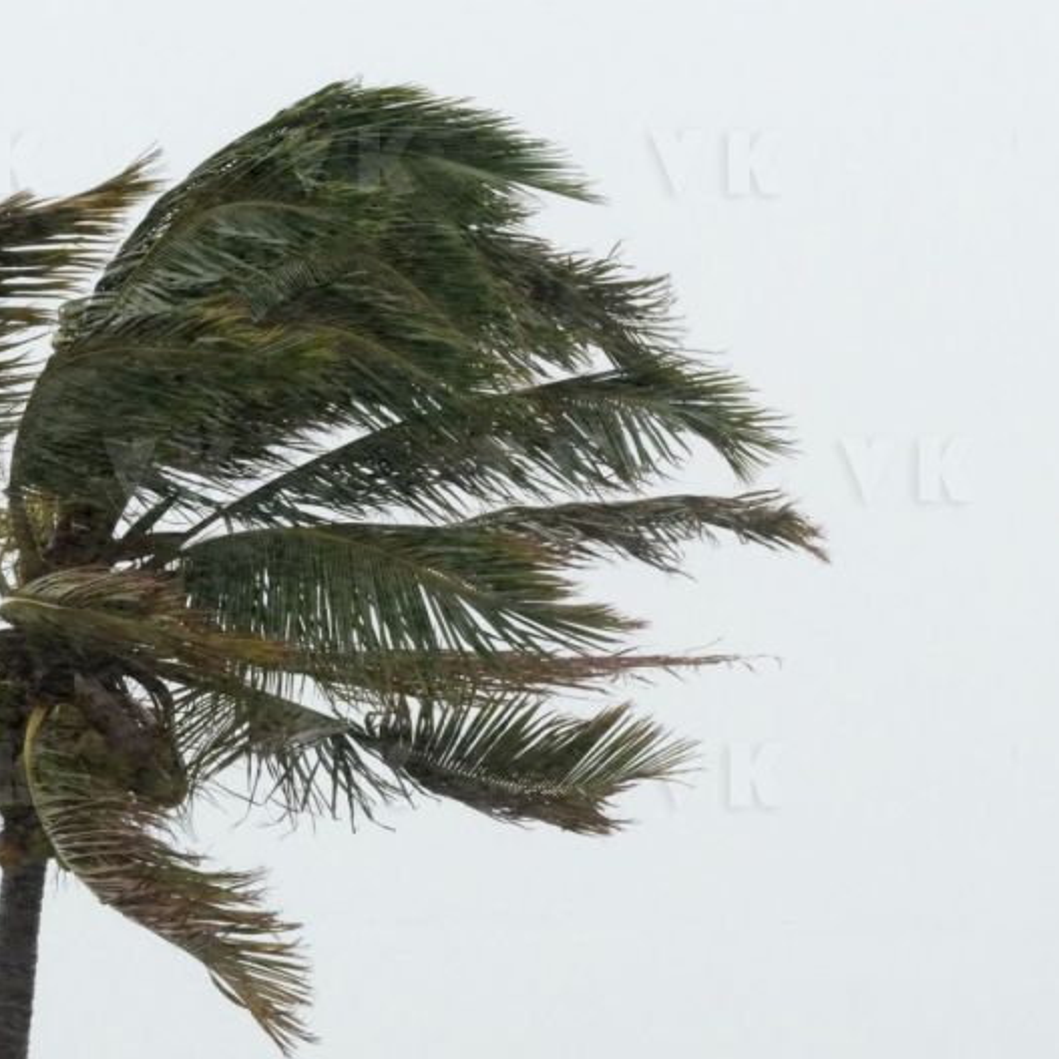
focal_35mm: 386
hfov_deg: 4.5
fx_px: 13360
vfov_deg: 4.5
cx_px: 348
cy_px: 531
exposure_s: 1/500
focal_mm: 200
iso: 2000
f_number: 11
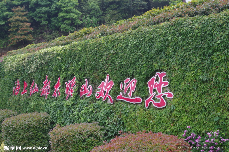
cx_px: 114
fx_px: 292
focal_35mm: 46
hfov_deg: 42.8
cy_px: 76
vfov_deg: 29.1
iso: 500
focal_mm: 30.63
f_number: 10
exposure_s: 1/250
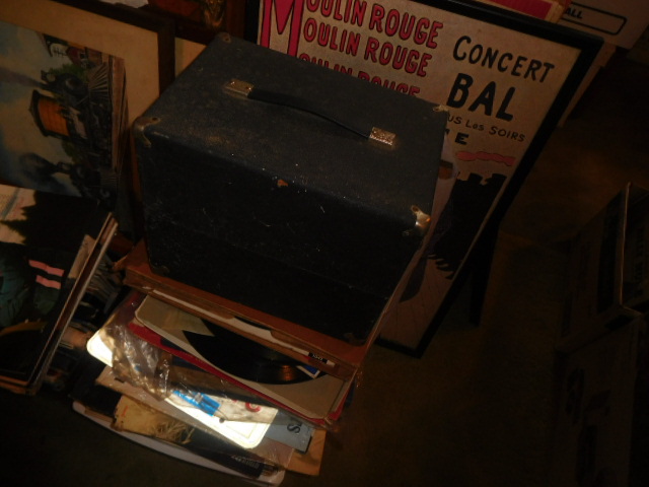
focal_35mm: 25
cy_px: 244
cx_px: 324
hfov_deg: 69.4
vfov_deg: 54.9
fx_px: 469
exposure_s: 1/30
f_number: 3.4
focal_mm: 4.5
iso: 200
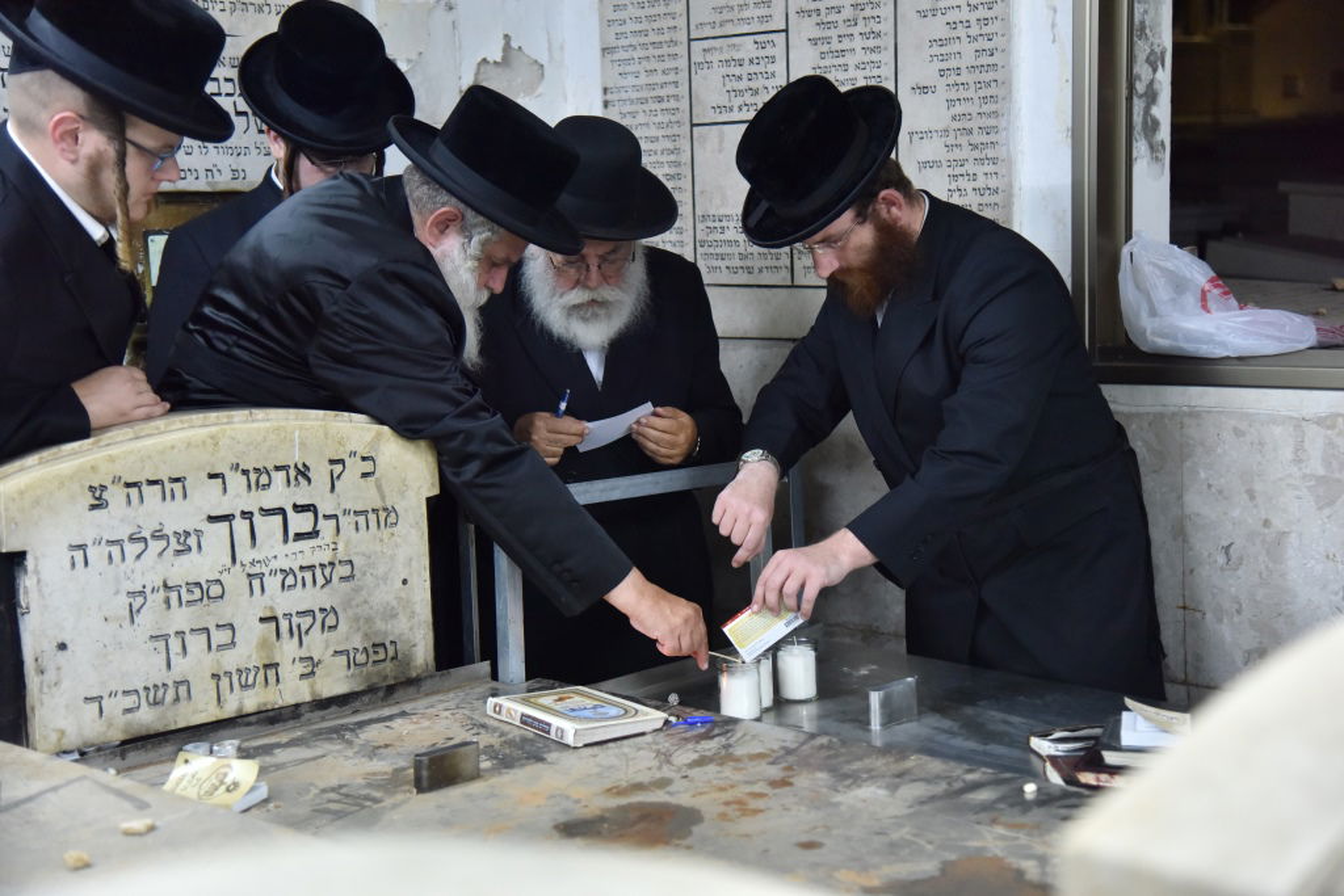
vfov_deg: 23.4
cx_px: 672
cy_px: 448
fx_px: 2165
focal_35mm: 58
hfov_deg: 34.5
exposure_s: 1/80
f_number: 4
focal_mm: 58
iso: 2000
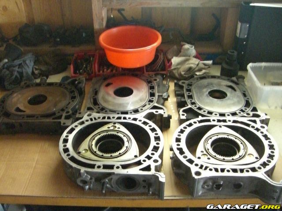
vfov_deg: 37.7
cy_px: 106
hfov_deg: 49.0
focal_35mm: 38
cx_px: 141
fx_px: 310
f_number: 2.7
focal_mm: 6.2
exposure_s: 1/80
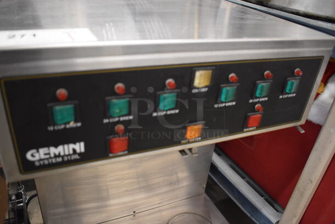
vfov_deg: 43.7
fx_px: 279
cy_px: 112
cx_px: 168
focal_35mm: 30
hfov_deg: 61.9
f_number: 3.5
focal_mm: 20
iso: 2500
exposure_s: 1/30
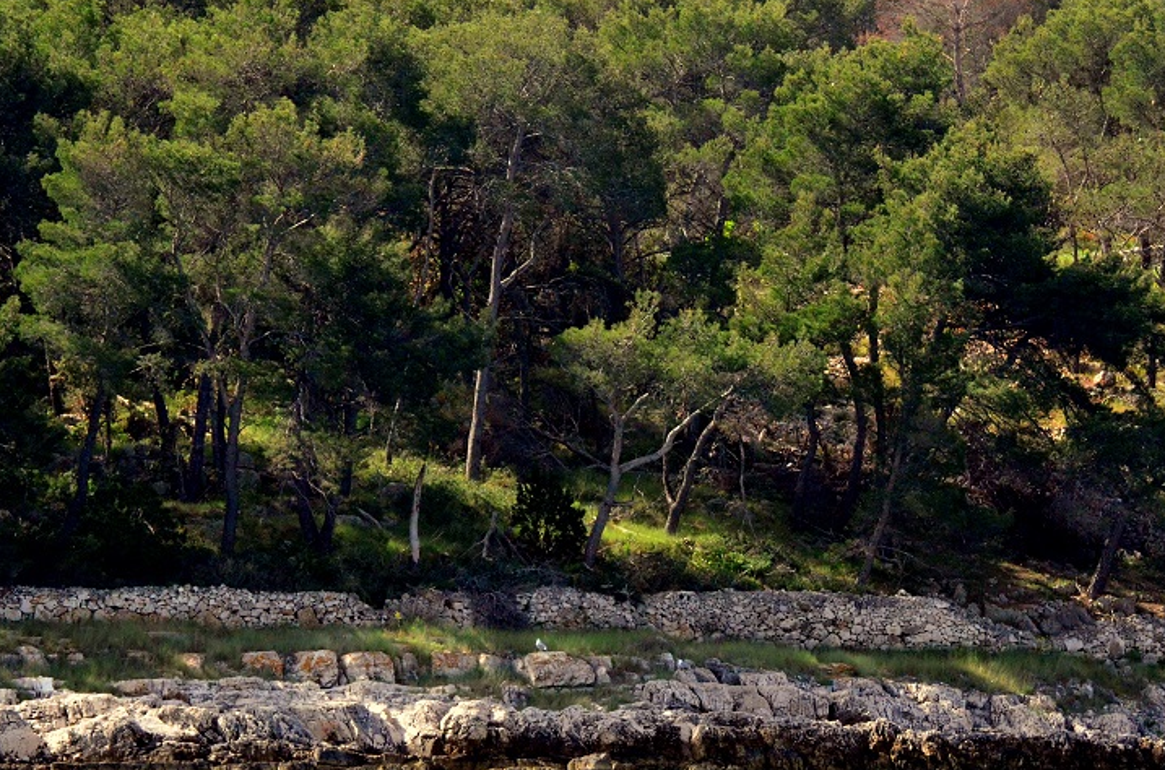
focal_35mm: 255
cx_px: 721
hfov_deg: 8.1
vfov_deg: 5.4
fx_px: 8230
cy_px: 378
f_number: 4.8
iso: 2800
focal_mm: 122
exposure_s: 1/8000
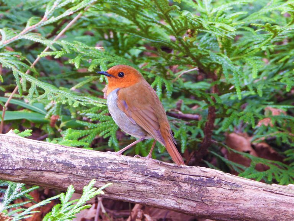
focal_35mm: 650
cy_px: 110
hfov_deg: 3.1
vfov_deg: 2.3
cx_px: 147
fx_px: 5521
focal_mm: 117
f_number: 5
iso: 560
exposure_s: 1/60
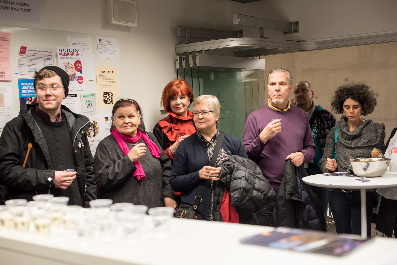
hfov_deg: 39.6
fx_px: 552
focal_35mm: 50
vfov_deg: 27.0
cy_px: 132
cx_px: 198
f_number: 3.2
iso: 500
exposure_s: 1/100
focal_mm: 50
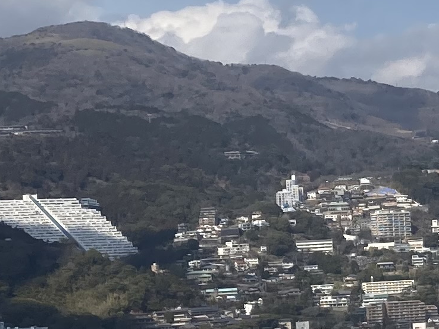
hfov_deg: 12.2
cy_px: 261
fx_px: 1940
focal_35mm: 153
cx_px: 688
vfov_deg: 9.7
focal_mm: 3.99
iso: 20
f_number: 1.8
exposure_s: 1/2825
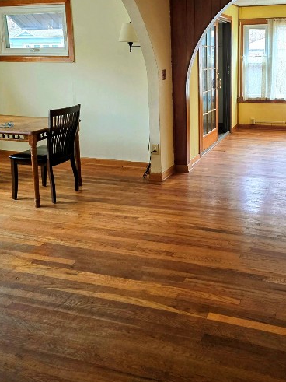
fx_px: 397
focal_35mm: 36
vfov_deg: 50.5
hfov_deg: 38.9
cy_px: 129
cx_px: 202
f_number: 1.7
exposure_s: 1/120
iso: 640
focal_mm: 6.3
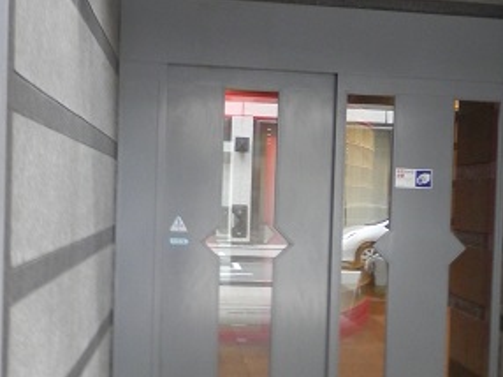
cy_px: 222
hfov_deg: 34.1
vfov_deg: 26.0
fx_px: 813
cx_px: 324
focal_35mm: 56
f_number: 3
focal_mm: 4.5
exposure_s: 1/8
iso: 200
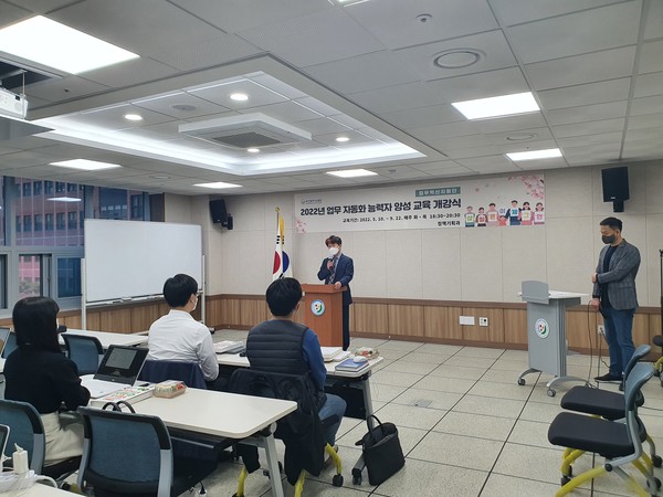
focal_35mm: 26
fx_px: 498
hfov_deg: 67.3
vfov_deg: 53.1
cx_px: 332
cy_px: 248
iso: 100
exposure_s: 1/120
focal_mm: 4.32
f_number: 2.4
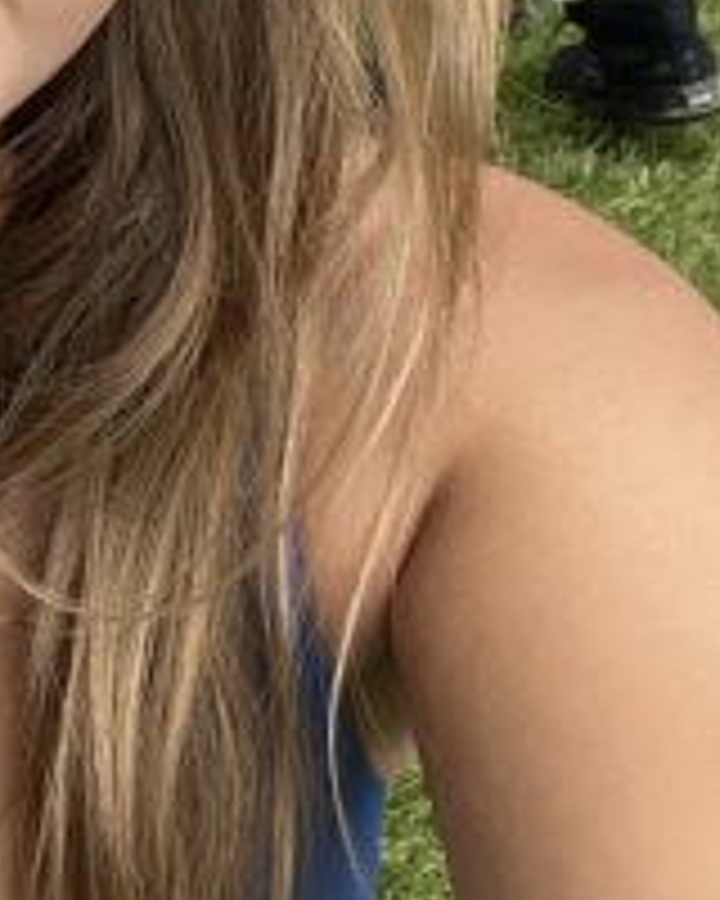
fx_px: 2344
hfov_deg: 16.5
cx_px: -225
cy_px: 135
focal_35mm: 88
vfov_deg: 21.4
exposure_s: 1/368
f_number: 2.2
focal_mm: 2.71
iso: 32
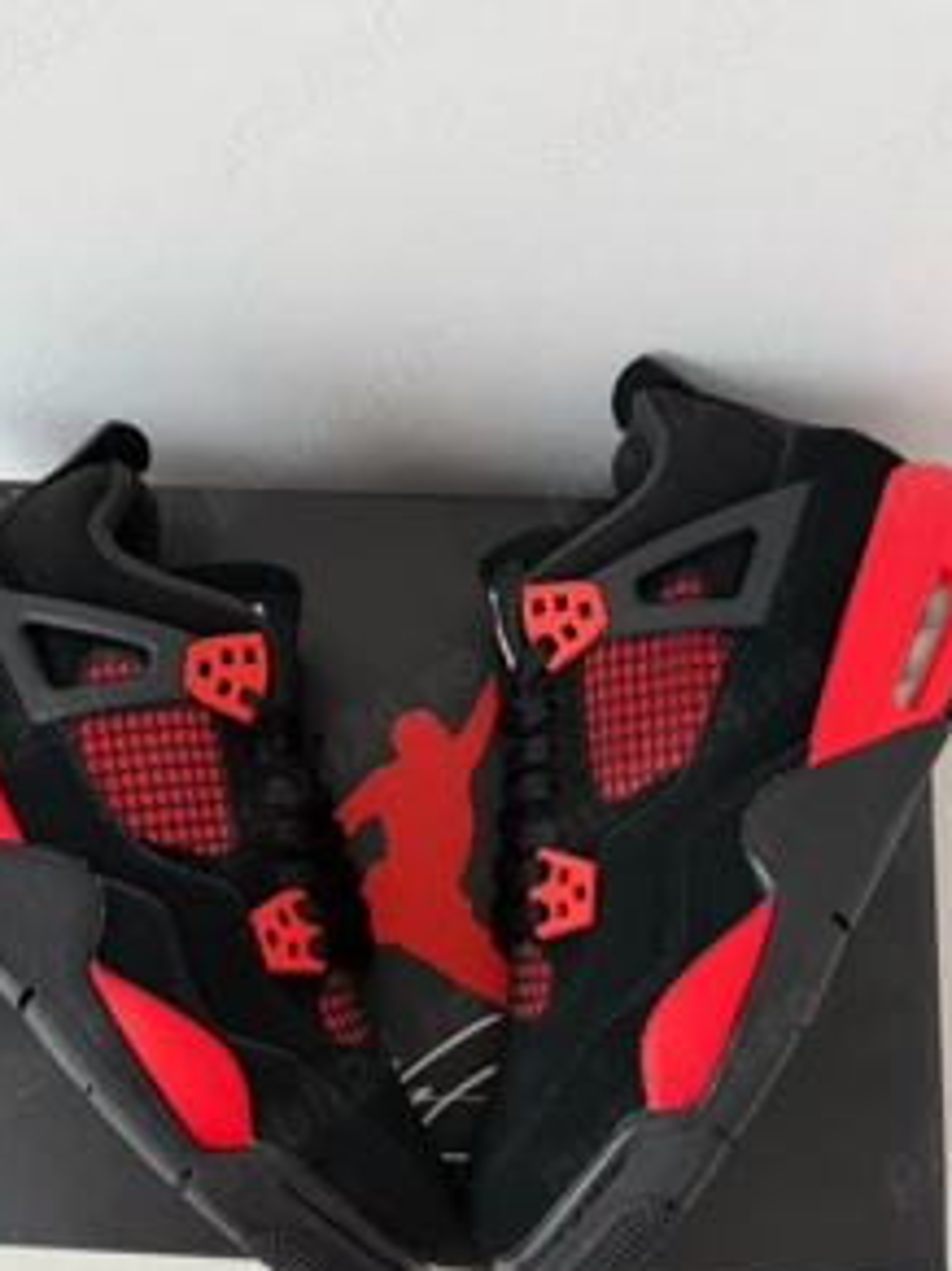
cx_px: 428
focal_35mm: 33
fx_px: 1211
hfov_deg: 42.9
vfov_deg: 54.7
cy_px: 804
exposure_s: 1/50
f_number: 1.78
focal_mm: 6.76
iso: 160
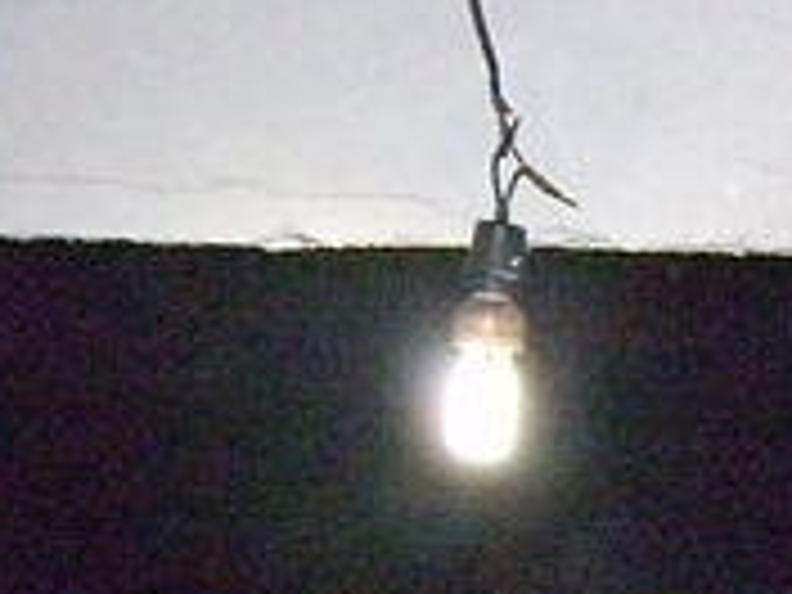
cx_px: 1238
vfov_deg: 10.7
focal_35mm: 131
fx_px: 2997
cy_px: 1022
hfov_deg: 14.0
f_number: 2.7
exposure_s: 1/125
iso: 1250
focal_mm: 6
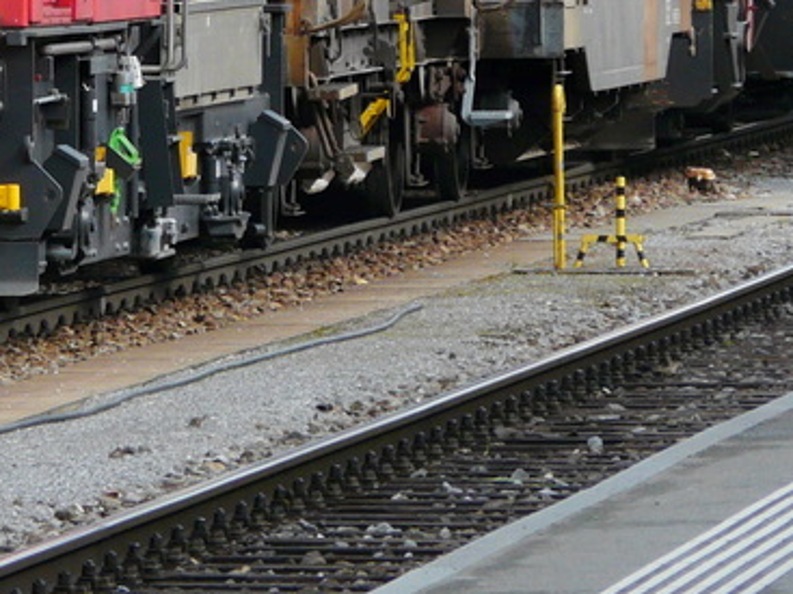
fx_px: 14611
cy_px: -173
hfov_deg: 3.1
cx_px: 91
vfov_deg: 2.3
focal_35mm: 638
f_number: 4.5
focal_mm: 38.4
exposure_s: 1/250
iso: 100
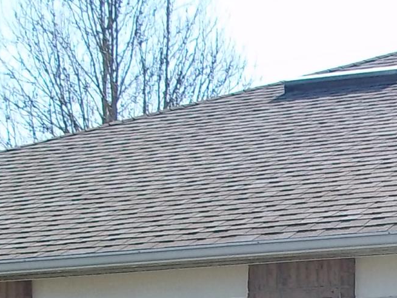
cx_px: 494
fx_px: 1892
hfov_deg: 11.7
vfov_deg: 8.8
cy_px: 437
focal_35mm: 165
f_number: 8
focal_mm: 6.5
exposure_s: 1/125
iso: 80
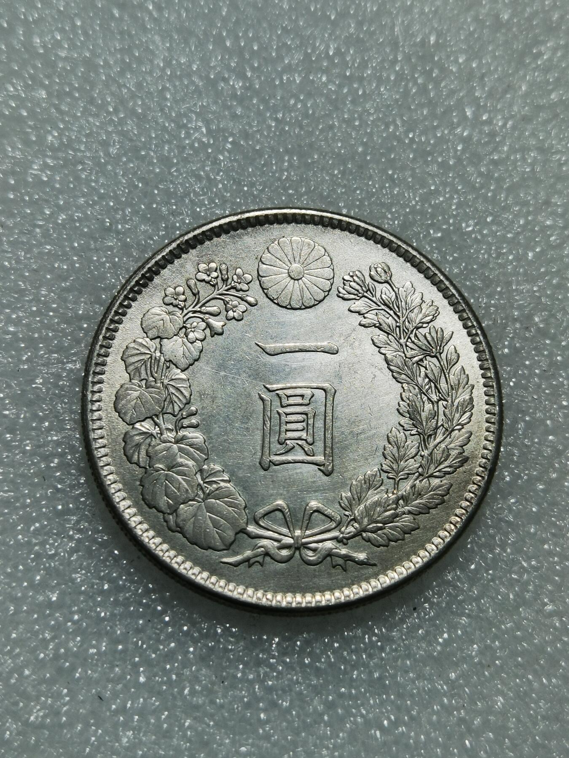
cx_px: 284
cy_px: 379
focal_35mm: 62
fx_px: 1359
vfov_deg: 31.2
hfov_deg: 23.7
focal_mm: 6.67
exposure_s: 1/166
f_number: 1.9
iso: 50
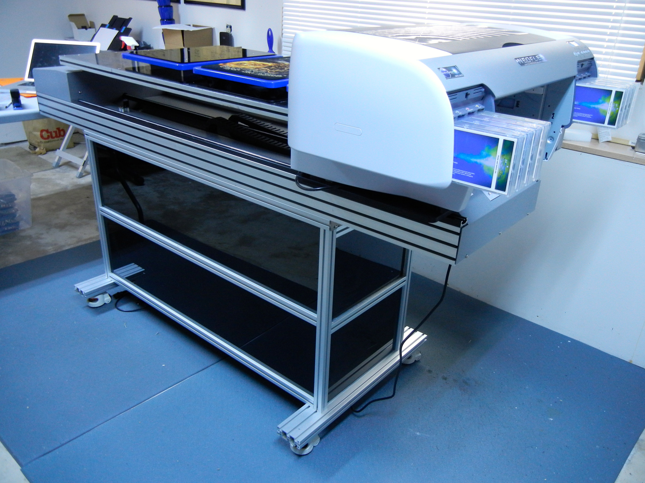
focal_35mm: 30
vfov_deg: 46.8
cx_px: 322
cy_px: 242
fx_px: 559
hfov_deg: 60.0
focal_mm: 5.4
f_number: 3.5
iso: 400
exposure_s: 1/13.7
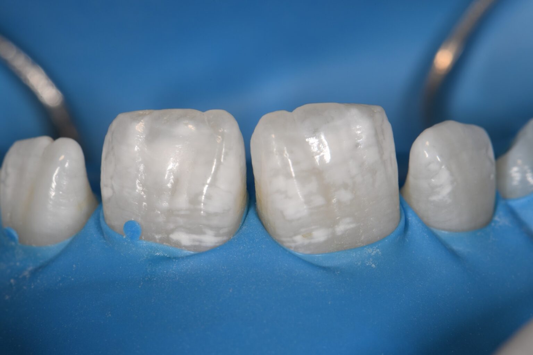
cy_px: 178
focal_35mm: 126
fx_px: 1865
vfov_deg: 10.9
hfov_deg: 16.3
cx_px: 266
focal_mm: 105
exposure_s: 1/160
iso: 200
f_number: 32
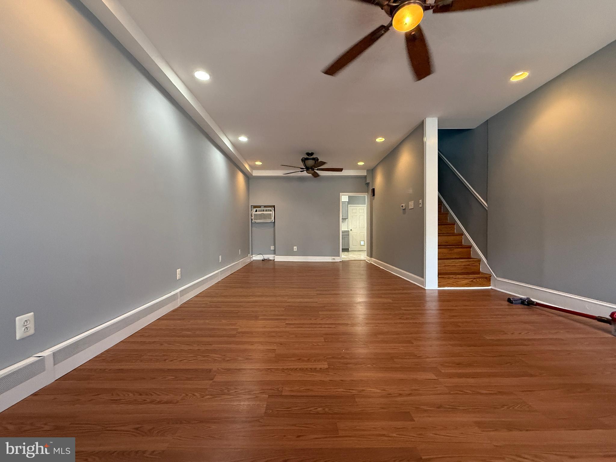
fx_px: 249
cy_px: 231
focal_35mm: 14
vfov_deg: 85.7
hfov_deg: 102.1
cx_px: 308
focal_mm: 2.22
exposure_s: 1/120
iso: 500
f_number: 2.2
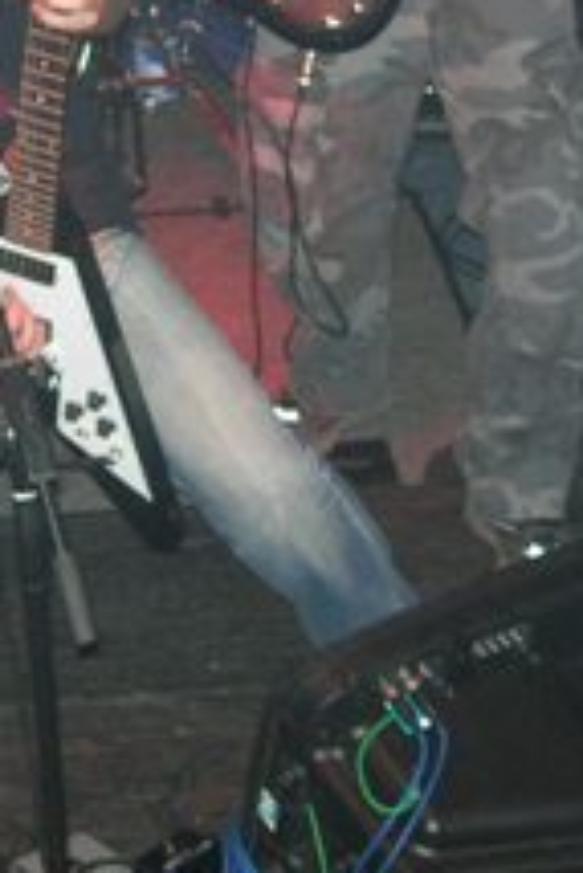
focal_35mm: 118
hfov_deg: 11.5
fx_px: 2862
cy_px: 86
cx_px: 33
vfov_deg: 17.1
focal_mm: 7.8
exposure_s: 1/60.1
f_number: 2.8
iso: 92
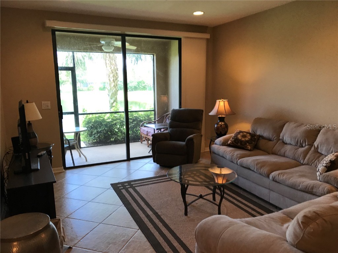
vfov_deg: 49.7
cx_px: 169
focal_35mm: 28
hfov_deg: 63.4
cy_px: 126
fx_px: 273
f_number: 1.8
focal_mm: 3.99
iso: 25
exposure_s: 1/40
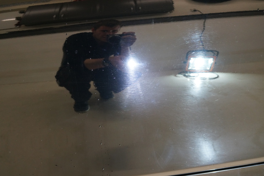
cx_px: 132
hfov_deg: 67.4
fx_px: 198
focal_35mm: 27
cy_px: 88
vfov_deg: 47.8
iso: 1250
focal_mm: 18
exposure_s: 1/60
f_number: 4
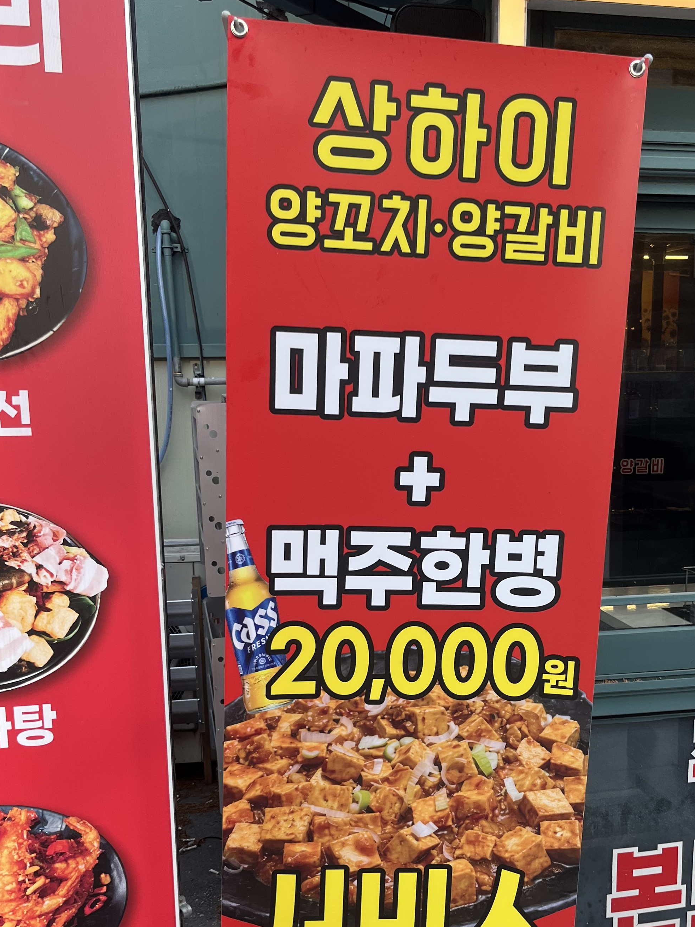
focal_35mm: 40
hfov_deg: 35.8
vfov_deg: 46.3
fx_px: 1071
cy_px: 588
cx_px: 420
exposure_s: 1/283
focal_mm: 5.1
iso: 40
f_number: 1.6
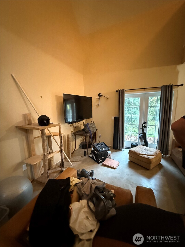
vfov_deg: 102.1
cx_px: 92
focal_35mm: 14
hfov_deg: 85.7
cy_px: 124
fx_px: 100
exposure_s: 1/40
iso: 1250
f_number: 2.2
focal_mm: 2.22
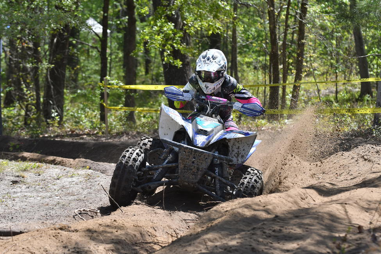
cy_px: 127
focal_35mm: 165
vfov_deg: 8.3
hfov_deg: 12.5
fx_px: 1746
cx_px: 190
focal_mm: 110
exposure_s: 1/1000
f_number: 4.5
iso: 200
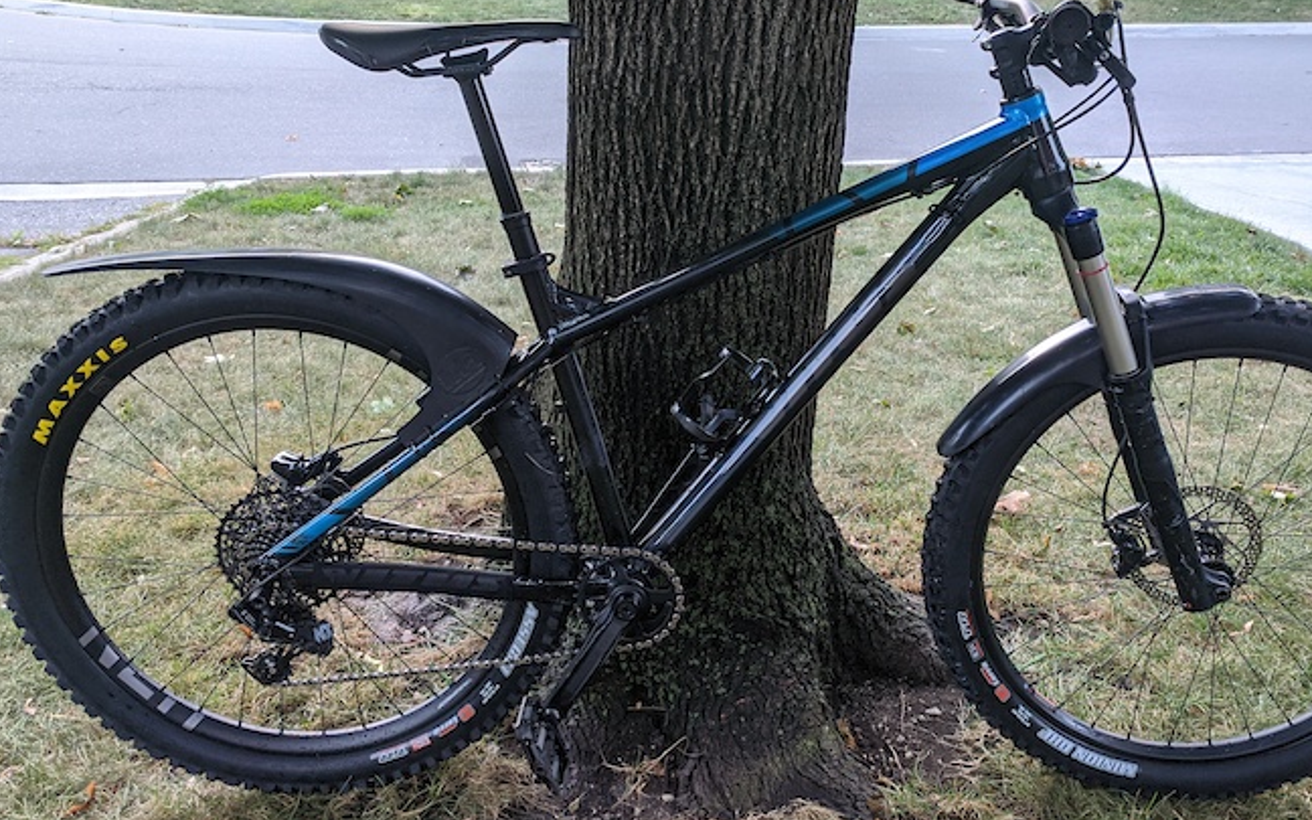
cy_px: 381
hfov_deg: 56.5
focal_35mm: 34
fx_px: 1216
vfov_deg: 37.3
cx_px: 737
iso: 191
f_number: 2
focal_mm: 4.67
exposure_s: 1/120
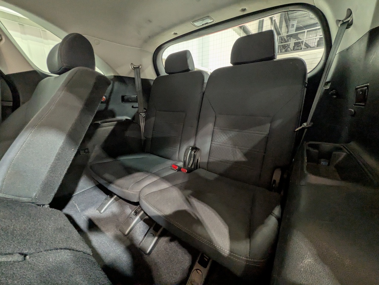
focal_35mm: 14
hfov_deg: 102.1
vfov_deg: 85.7
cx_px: 190
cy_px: 142
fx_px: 153
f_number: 2.2
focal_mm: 1.83
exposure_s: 1/15
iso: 200
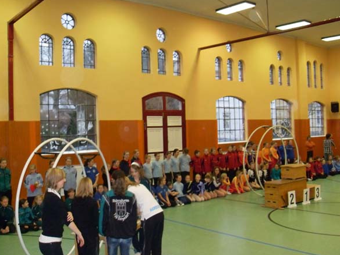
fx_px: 373
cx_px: 169
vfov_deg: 37.7
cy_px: 128
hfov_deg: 49.0
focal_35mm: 38
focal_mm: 6.3
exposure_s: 1/45
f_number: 2.8
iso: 320
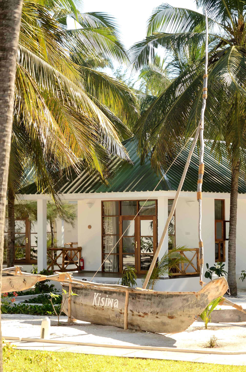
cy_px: 186
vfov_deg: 19.5
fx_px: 1081
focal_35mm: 105
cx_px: 123
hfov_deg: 13.0
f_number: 3.5
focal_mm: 70
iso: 100
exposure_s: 1/400
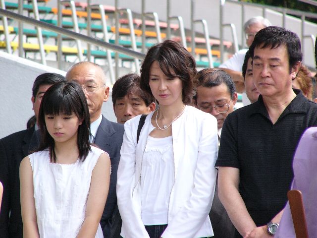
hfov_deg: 5.2
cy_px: 119
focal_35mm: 380
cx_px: 158
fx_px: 3480
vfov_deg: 3.9
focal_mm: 63.2
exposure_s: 1/1000
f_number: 2.8
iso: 100
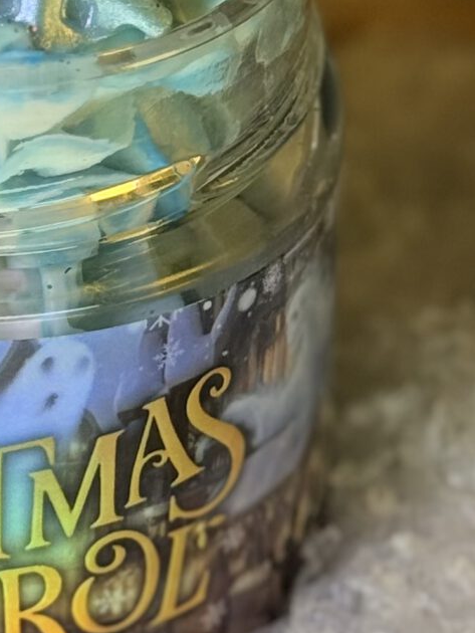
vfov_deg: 10.1
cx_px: -13
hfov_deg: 7.6
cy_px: 79
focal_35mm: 195
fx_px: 3565
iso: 80
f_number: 1.78
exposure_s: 1/802
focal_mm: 6.76
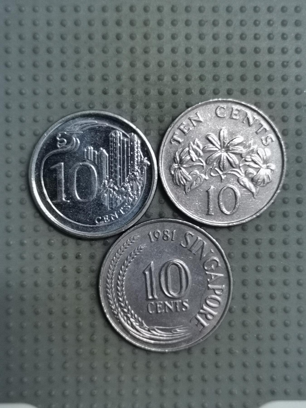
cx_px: 153
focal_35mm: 52
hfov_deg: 28.0
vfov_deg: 36.8
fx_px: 613
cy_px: 204
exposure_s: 1/30
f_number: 1.8
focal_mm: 4.75
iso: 320
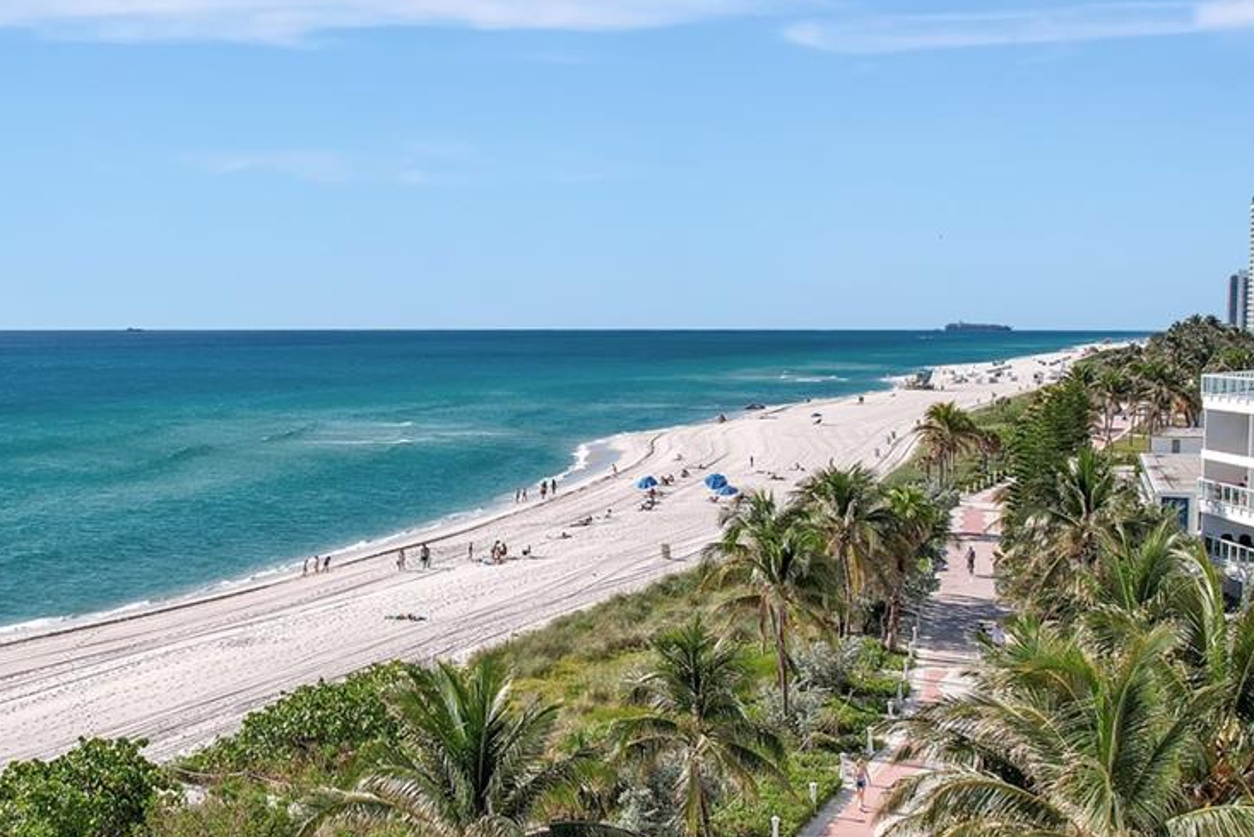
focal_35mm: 48
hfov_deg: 40.2
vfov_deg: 28.1
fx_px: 1672
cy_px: 455
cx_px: 346
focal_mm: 8.38
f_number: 2.8
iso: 100
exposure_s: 1/1500
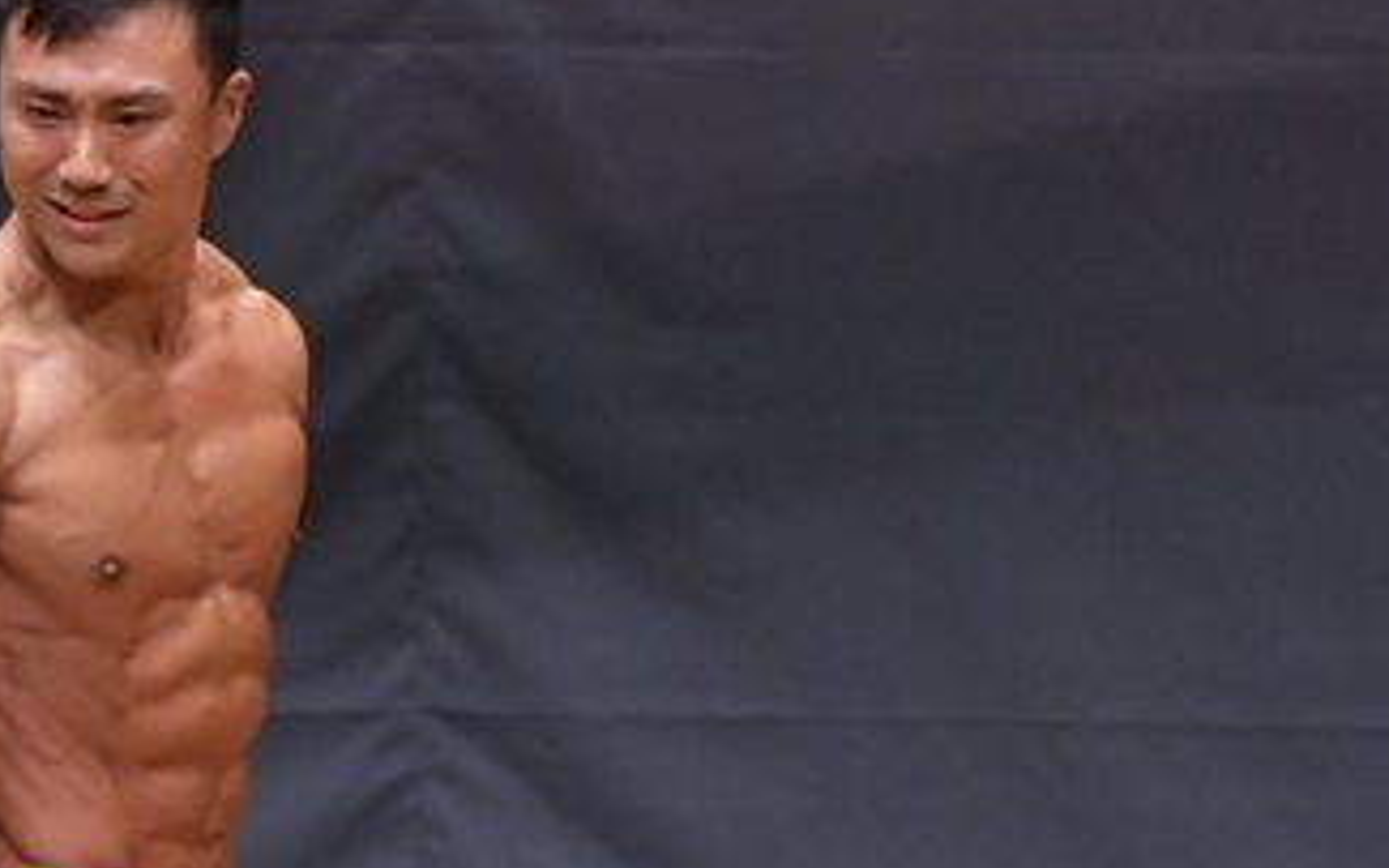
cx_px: 173
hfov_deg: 2.3
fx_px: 34442
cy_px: 979
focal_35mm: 910
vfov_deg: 1.4
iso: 6400
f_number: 5.6
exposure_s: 1/400
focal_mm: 250
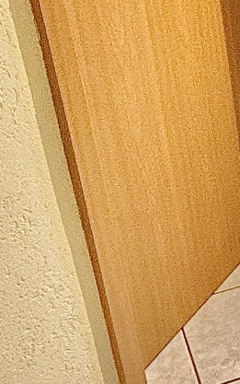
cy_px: 108
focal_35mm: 91
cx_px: 489
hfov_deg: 12.5
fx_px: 951
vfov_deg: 22.6
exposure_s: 1/50
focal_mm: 2.22
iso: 320
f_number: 2.2
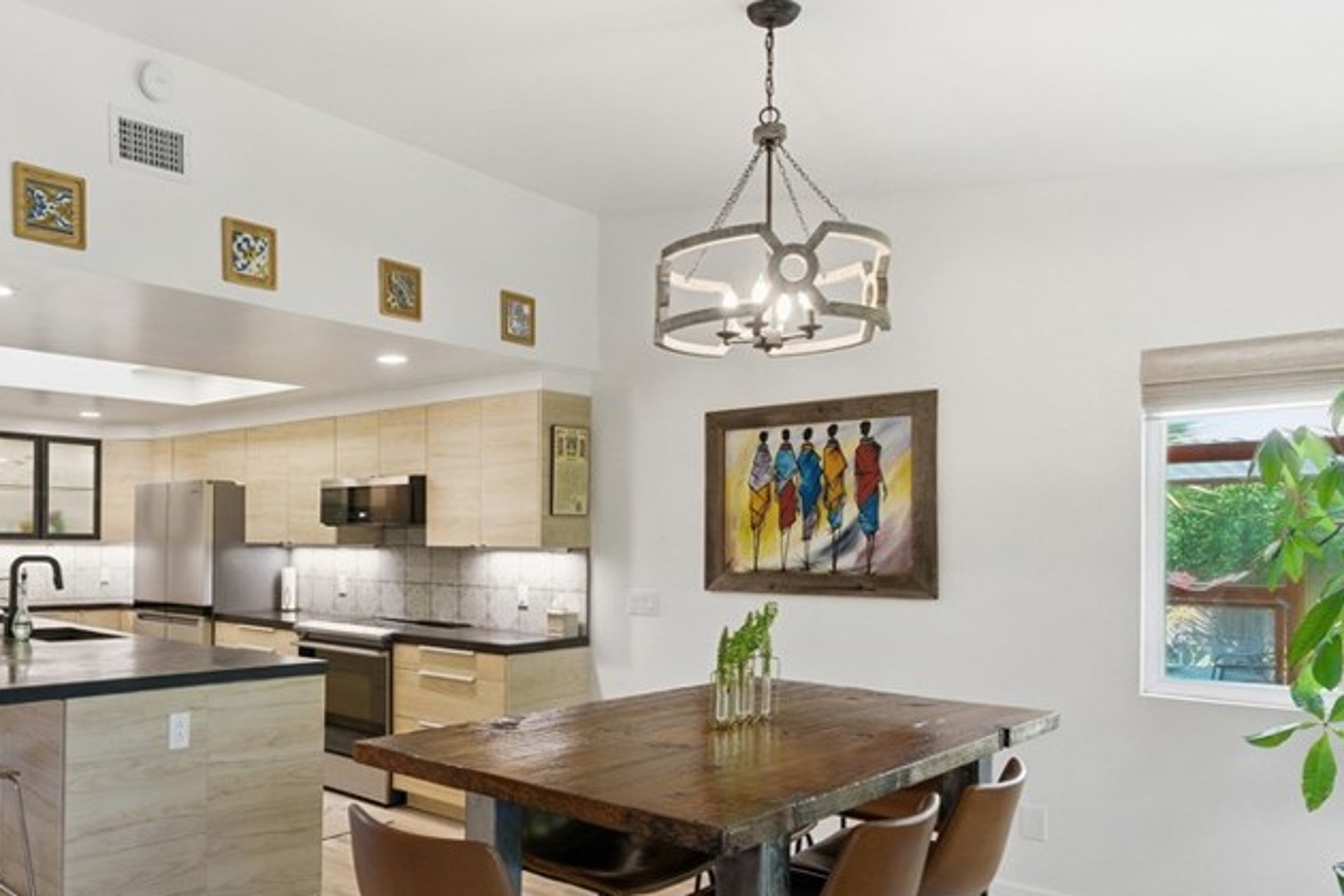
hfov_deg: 66.9
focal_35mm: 26
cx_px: 416
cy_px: 538
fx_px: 971
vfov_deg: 49.2
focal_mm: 16
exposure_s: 1/640
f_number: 8
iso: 1000
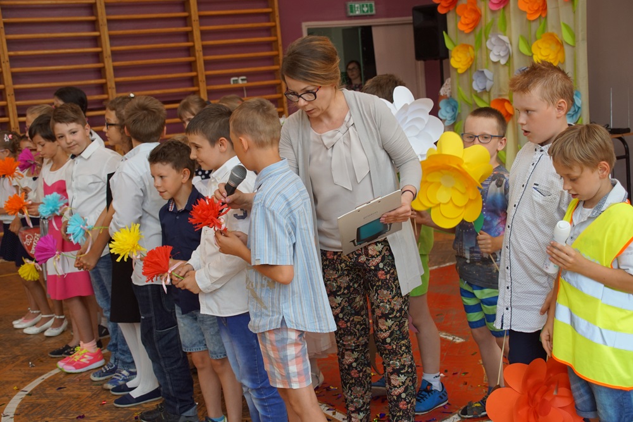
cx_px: 316
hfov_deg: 37.8
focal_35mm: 52
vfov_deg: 25.8
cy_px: 211
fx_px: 923
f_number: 4.5
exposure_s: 1/160
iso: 500
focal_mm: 35
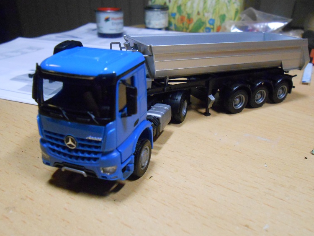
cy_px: 117
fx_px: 290
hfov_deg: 56.8
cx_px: 163
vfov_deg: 44.2
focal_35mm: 32
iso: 800
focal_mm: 5.3
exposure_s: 1/100
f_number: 3.8
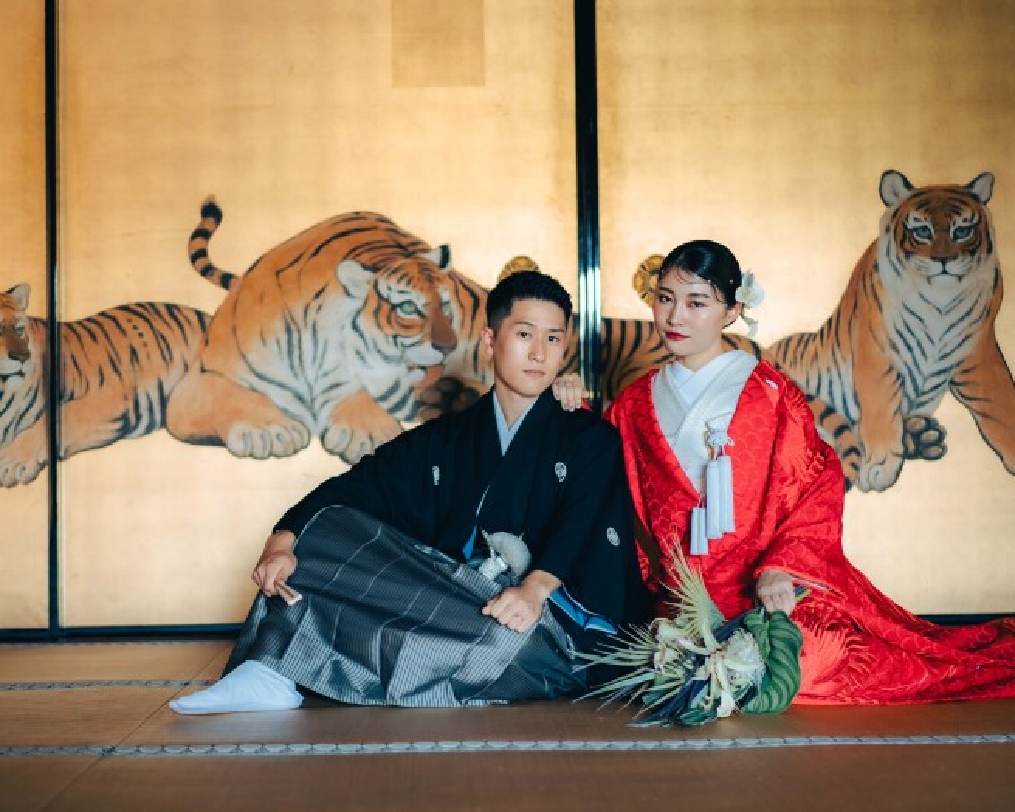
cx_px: 445
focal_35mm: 63
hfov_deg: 30.0
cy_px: 402
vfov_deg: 24.2
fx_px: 1893
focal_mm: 55
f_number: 1.8
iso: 1250
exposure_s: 1/160
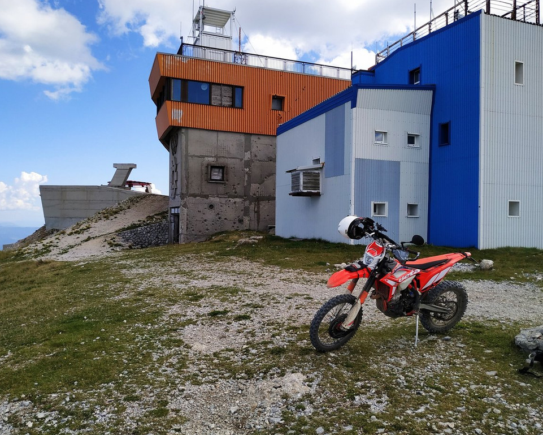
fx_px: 418
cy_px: 214
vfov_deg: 54.9
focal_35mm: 26
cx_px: 272
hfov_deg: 66.0
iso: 160
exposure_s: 1/2423
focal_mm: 3.94
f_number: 1.9
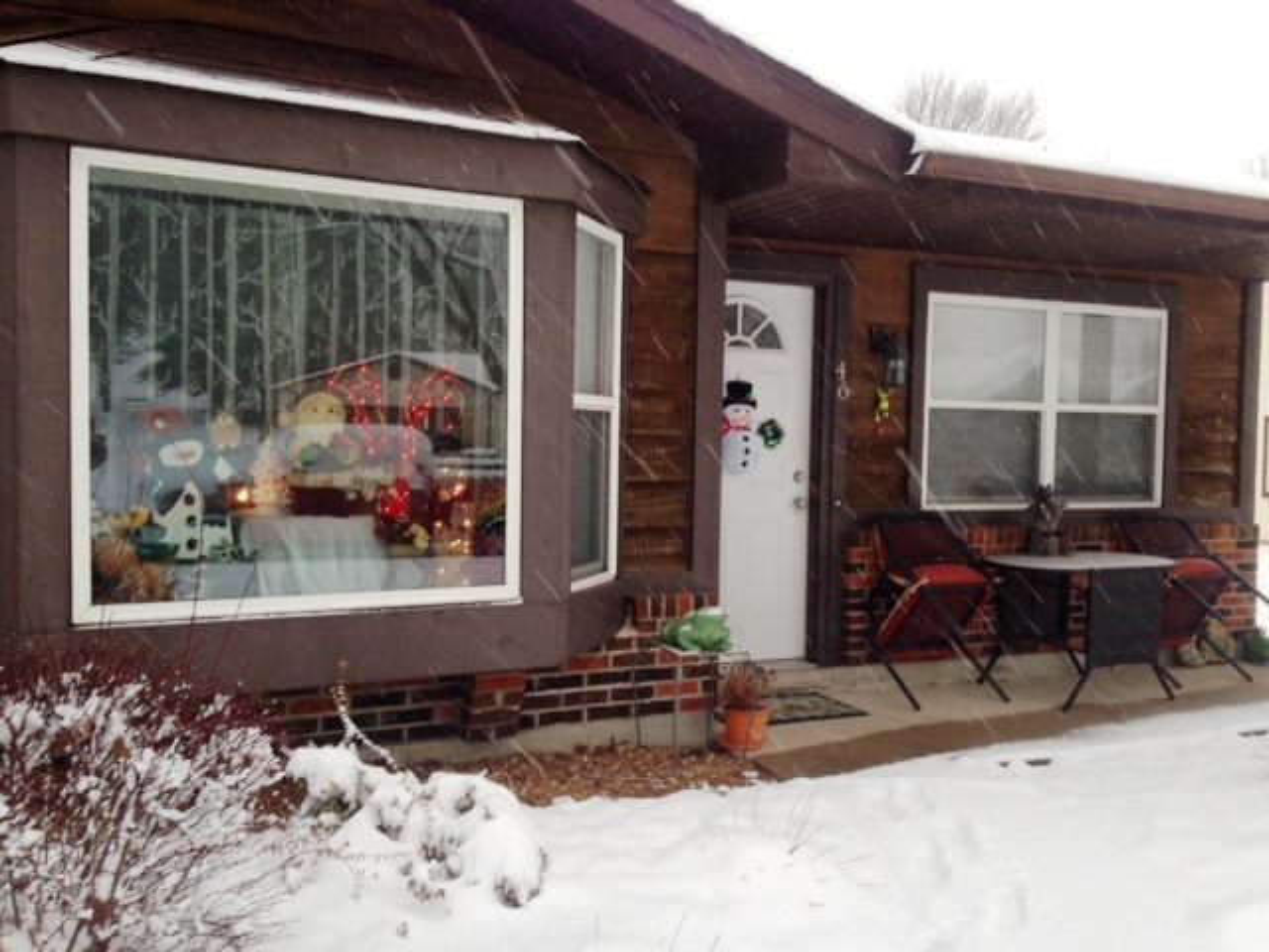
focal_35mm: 33
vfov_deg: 42.9
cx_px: 634
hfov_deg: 55.4
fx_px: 1210
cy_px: 476
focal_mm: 4.12
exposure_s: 1/60
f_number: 2.4
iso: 64
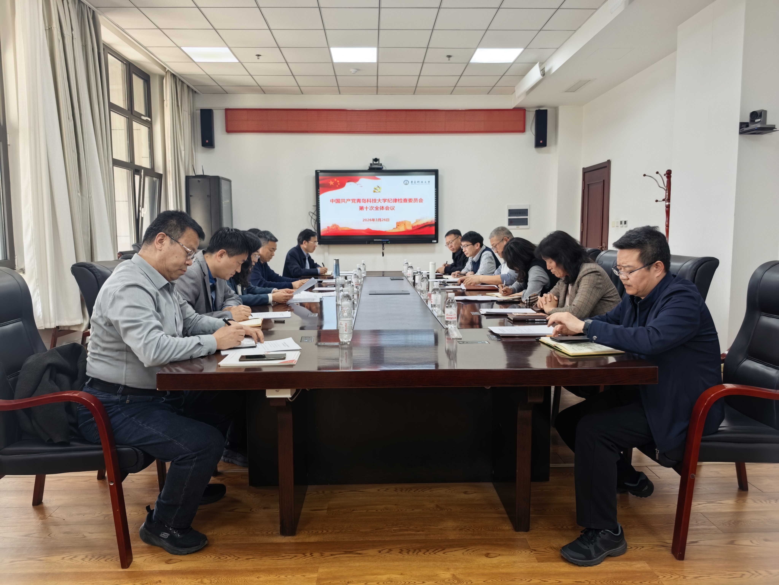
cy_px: 292
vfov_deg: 56.8
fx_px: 540
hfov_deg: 71.6
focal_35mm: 24
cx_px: 390
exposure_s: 1/100
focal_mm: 5.75
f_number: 1.4
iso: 200
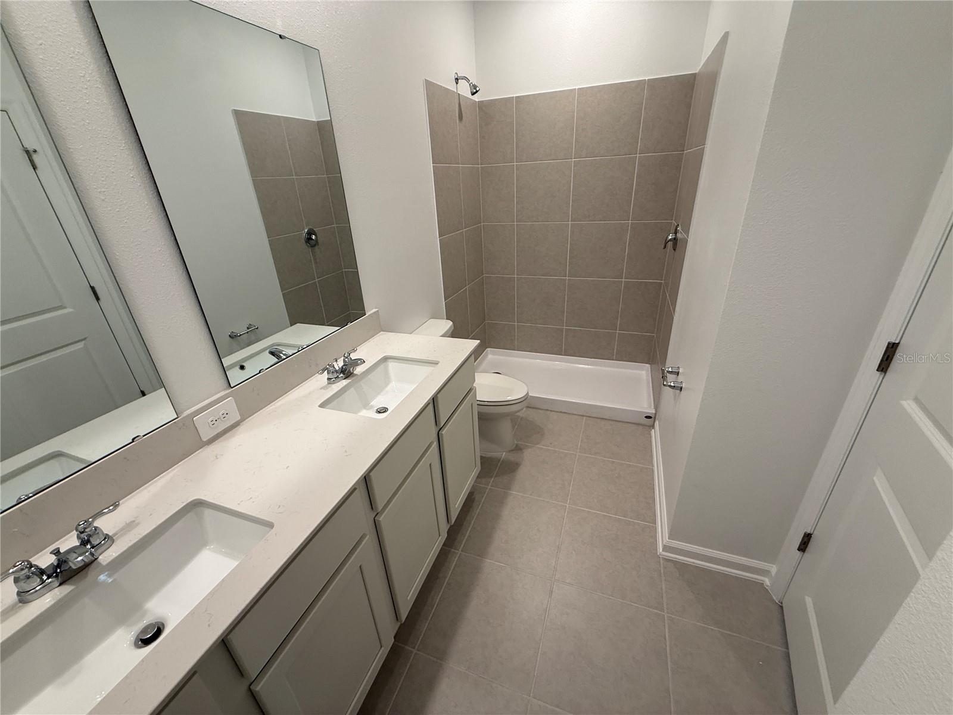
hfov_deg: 102.1
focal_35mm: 14
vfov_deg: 85.7
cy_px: 358
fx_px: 385
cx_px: 476
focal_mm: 2.22
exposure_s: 1/120
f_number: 2.2
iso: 160
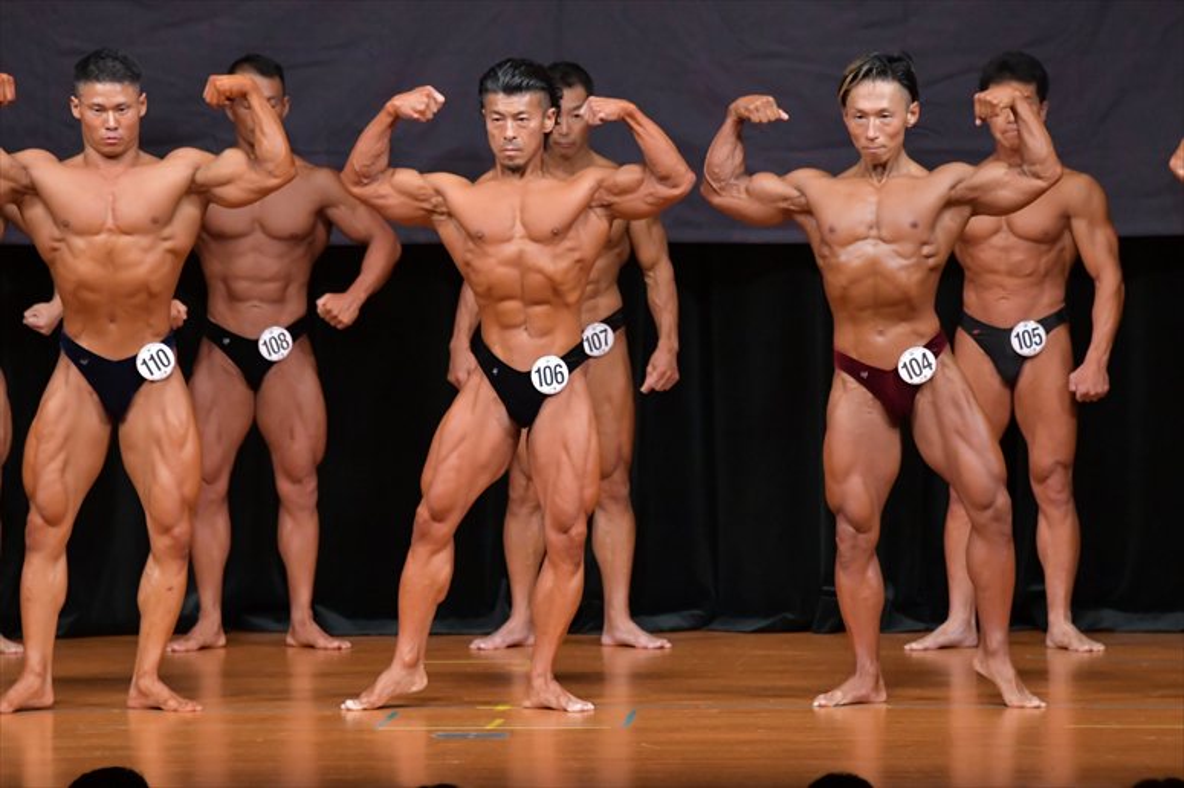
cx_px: 592
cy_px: 394
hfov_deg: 7.2
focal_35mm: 285
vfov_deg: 4.8
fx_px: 9369
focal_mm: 190
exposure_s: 1/400
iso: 5000
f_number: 5.6
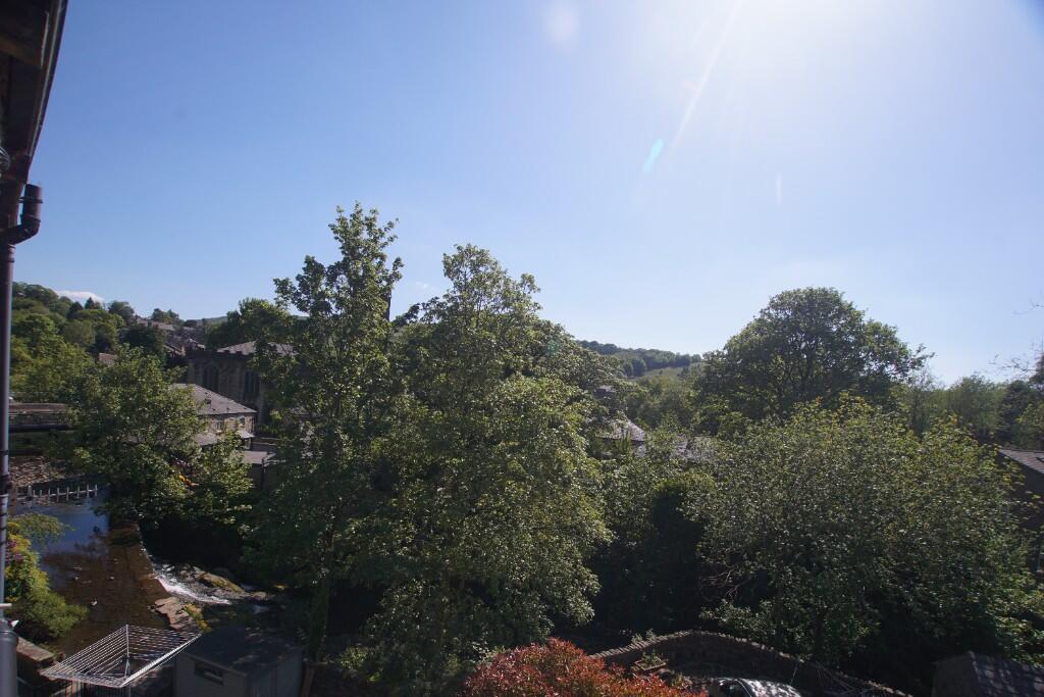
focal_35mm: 15
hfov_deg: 100.4
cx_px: 522
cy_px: 348
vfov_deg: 77.3
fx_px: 435
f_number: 9
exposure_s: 1/200
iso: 100
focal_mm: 10
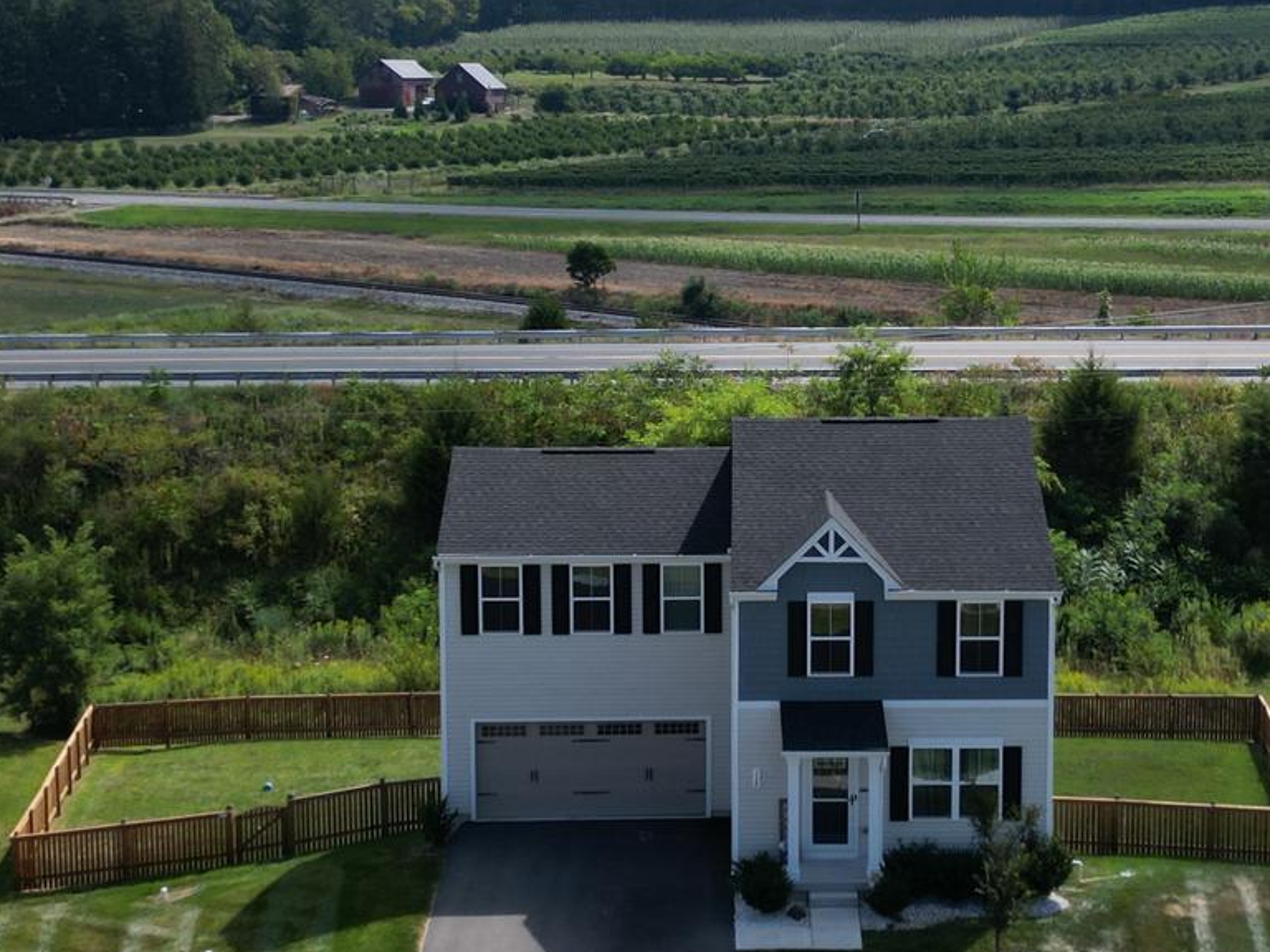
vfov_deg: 22.9
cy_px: 448
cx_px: 782
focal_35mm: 64
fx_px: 2348
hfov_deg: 30.2
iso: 140
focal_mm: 6.72
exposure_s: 1/4000
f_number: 1.7
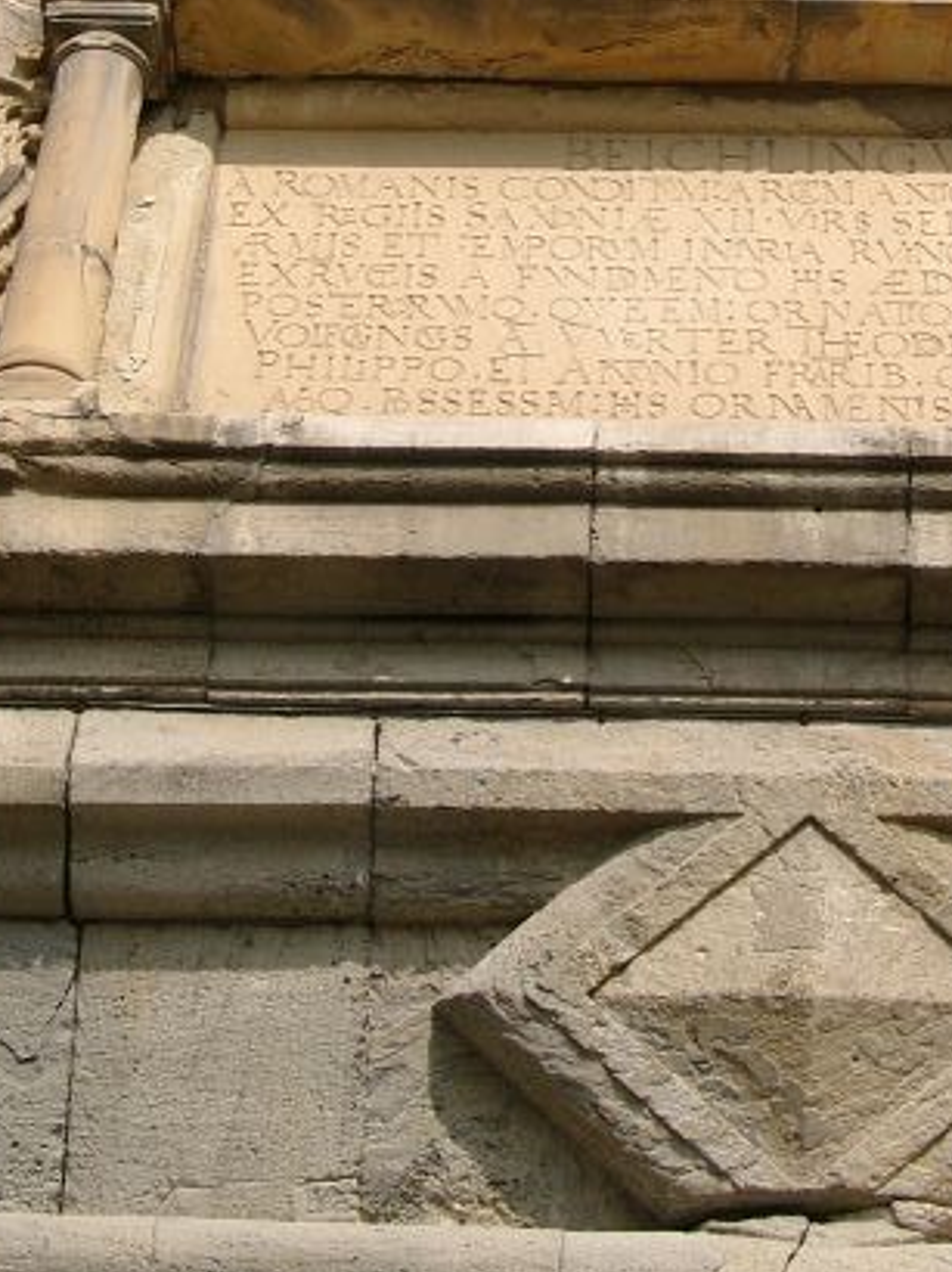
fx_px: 4588
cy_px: 96
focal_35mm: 125
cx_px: 837
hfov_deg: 11.8
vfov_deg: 15.6
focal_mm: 13.35
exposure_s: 1/657
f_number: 4
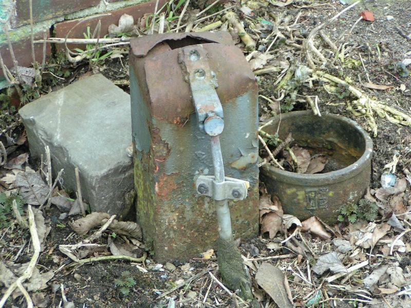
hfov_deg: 13.2
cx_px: 206
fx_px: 1781
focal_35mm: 150
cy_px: 154
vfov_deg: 9.9
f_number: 3.5
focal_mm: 22.9
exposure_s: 1/125
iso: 200
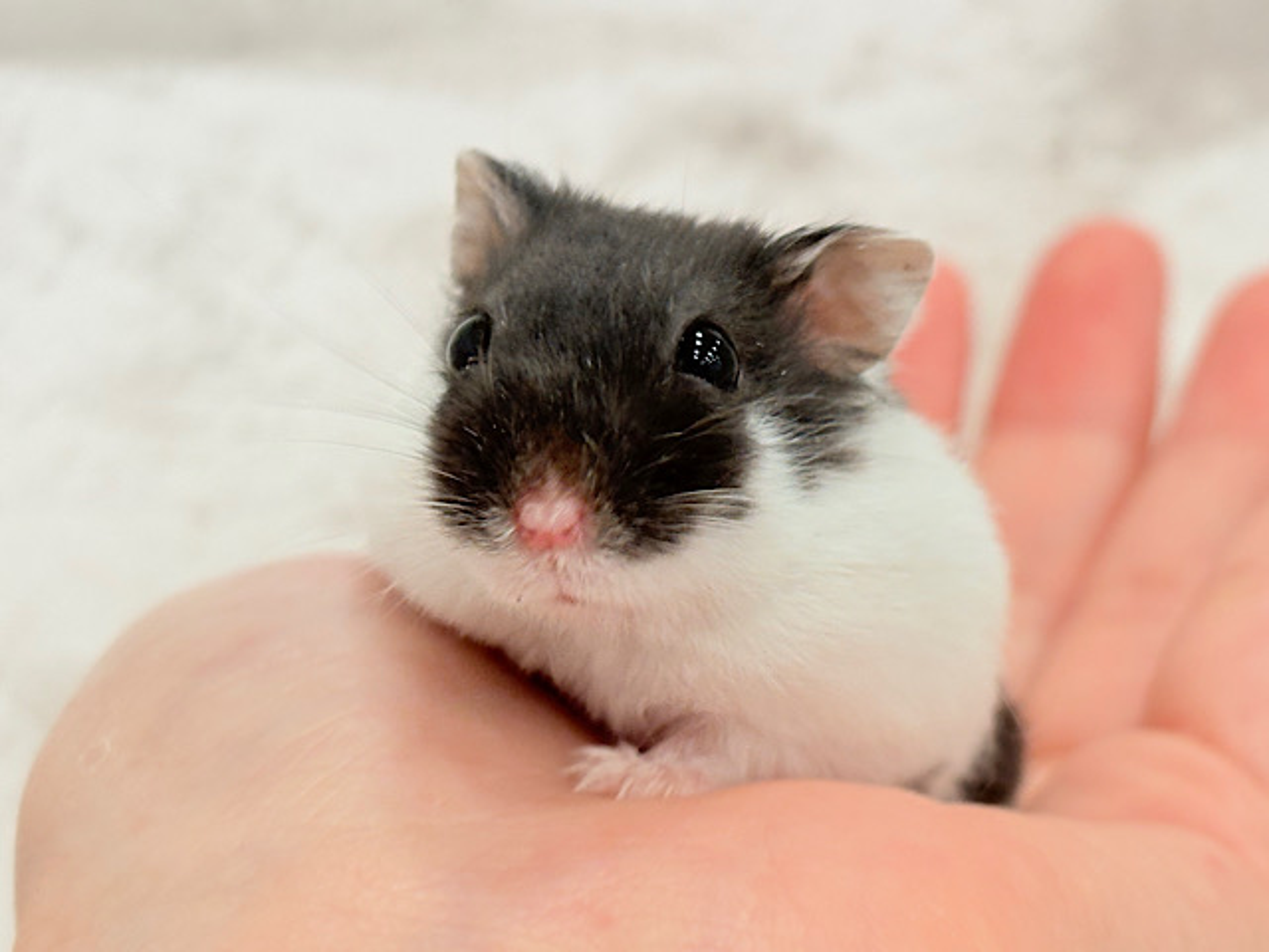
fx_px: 1906
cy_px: 476
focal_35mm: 52
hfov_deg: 36.8
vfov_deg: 28.0
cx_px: 634
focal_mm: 5.96
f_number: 1.6
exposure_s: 1/50
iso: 40
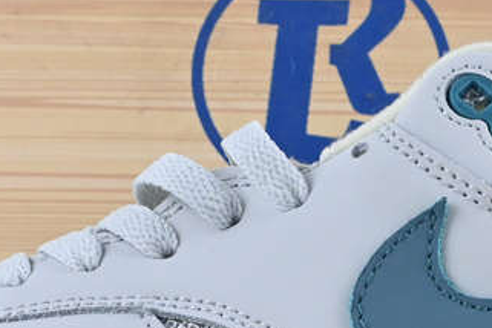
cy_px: 400
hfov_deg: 12.0
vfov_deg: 8.0
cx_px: 313
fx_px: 2334
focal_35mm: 171
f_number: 10
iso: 1000
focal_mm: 30.5
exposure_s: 1/125
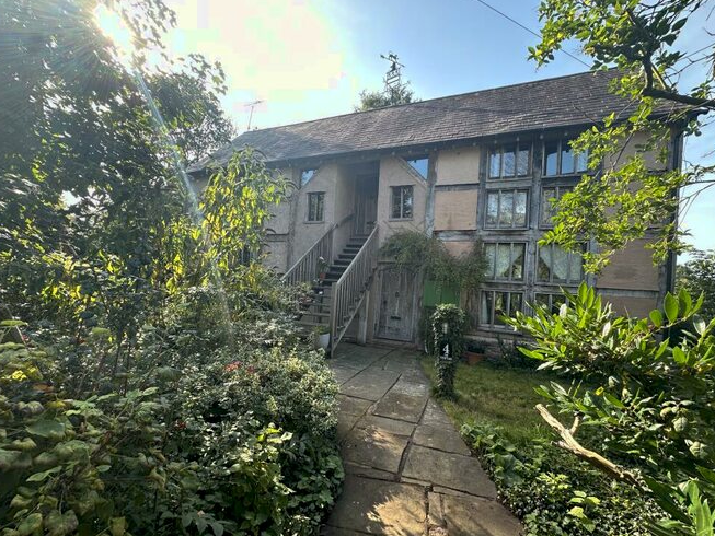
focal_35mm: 15
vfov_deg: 81.7
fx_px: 310
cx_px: 353
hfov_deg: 98.2
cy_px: 281
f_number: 2.2
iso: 40
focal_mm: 2.22
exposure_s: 1/167
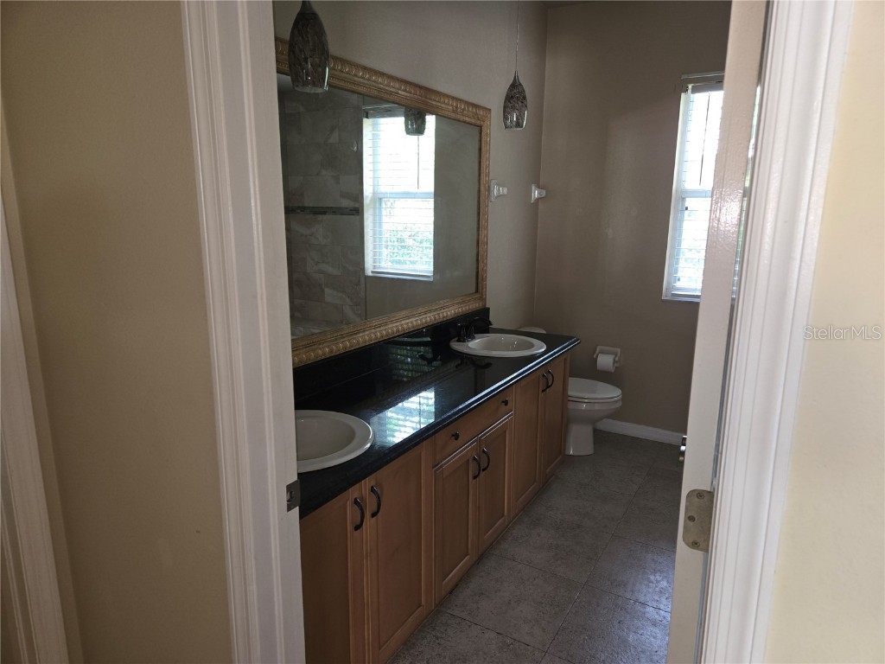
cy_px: 332
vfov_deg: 58.9
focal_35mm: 23
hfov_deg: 73.9
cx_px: 442
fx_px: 588
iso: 160
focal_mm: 5.4
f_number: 1.8
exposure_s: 1/20
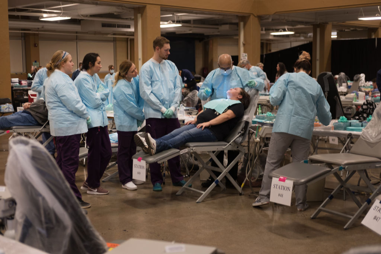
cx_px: 190
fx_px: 561
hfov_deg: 37.5
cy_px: 127
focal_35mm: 53
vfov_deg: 25.5
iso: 250
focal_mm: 35
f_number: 2
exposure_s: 1/60
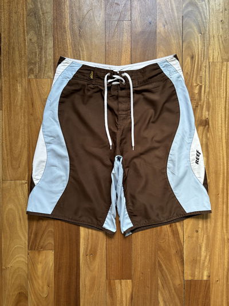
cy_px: 153
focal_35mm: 26
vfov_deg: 67.3
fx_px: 229
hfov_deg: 53.1
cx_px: 114
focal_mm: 5.96
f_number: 1.6
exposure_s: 1/107
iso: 125
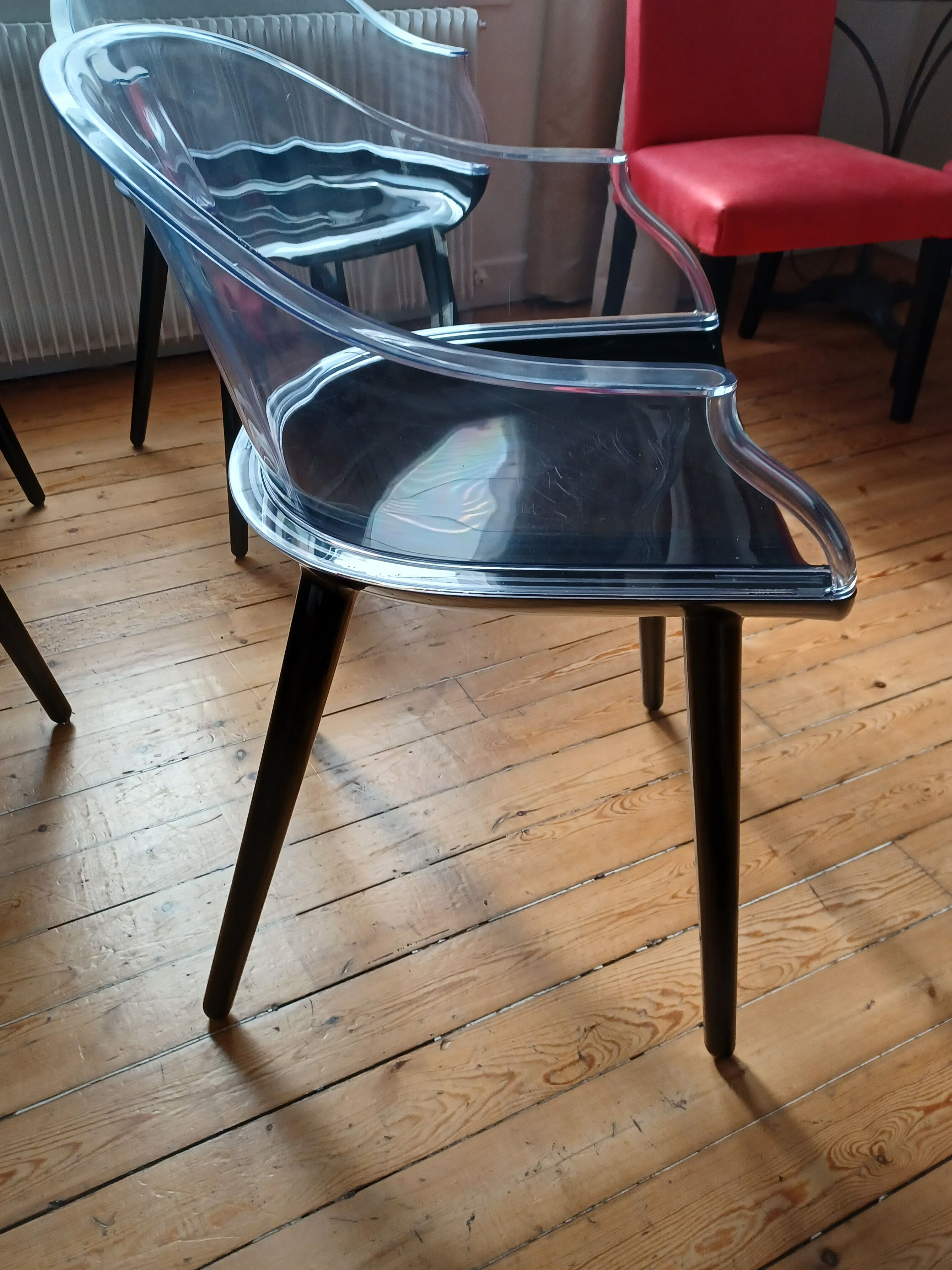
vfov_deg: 63.4
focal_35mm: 28
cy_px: 599
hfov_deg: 49.7
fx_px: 1027
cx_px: 462
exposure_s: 1/49
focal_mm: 4.6
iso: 250
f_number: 1.8
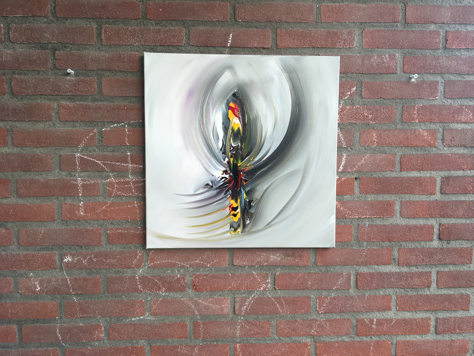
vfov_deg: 48.2
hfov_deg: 61.7
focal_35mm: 29
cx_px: 237
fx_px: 397
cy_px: 178
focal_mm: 4.15
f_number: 2.2
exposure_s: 1/103
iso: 25
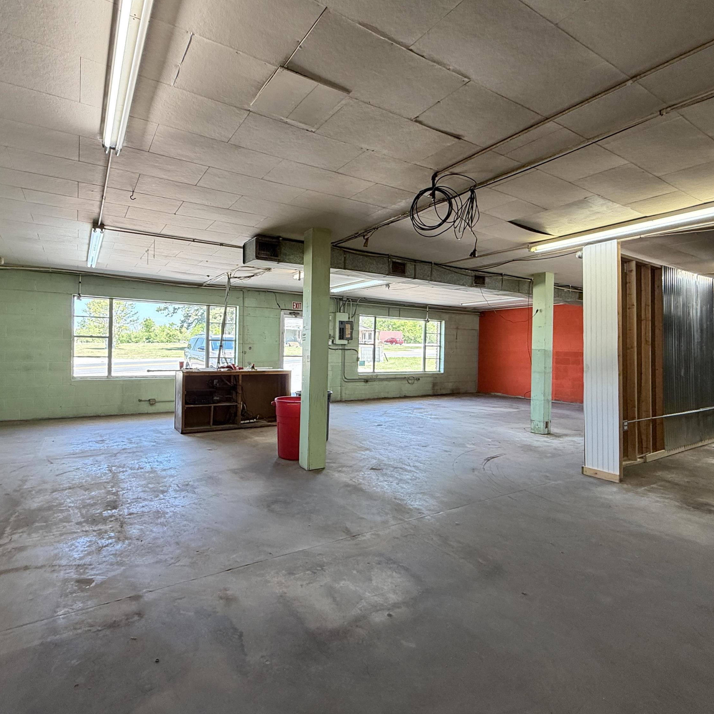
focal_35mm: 17
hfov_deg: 83.7
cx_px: 319
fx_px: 397
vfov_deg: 84.0
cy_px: 351
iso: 200
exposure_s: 1/60
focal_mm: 2.22
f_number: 2.2
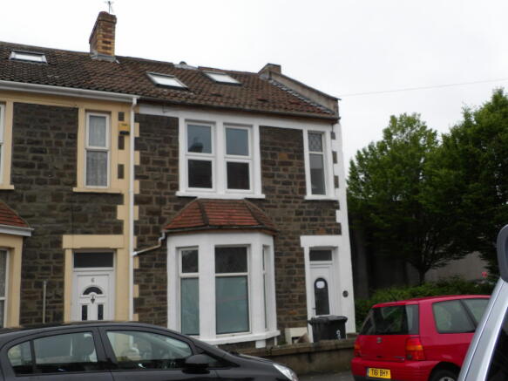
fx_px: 499
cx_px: 254
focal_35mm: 34
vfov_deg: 41.8
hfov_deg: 54.0
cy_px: 190
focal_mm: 6.2
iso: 100
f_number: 4.5
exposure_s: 1/184
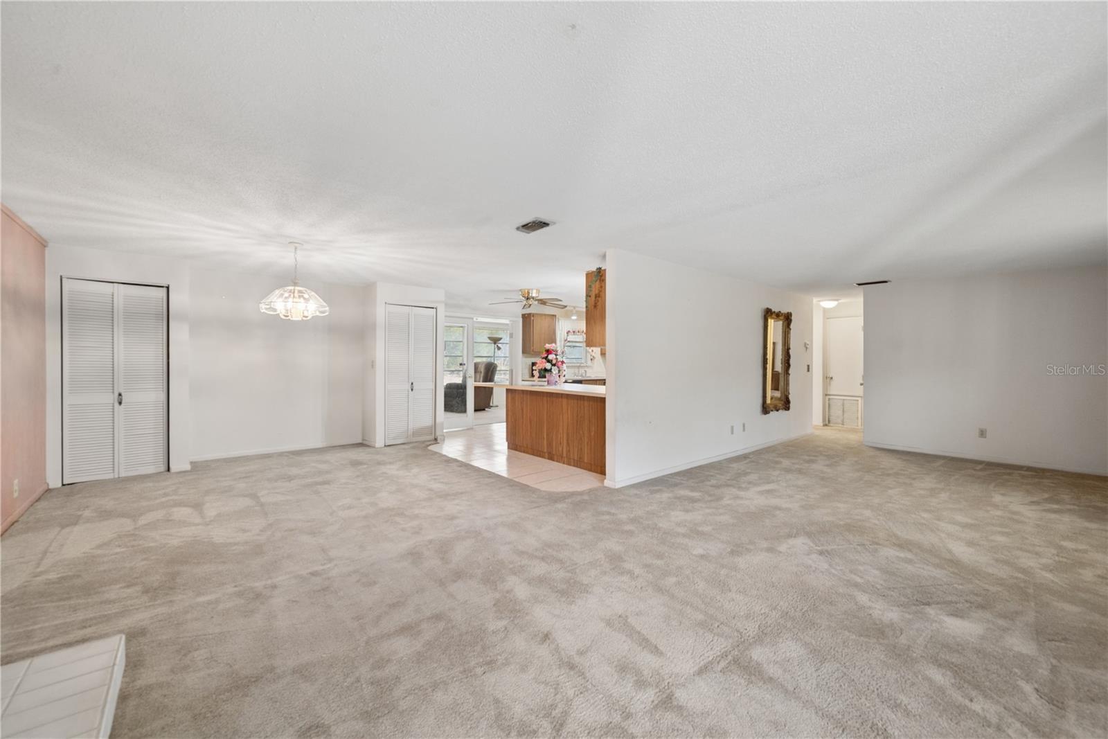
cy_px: 370
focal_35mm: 14
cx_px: 554
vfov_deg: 81.2
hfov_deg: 104.2
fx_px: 431
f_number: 8
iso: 400
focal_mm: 14
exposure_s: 1/25
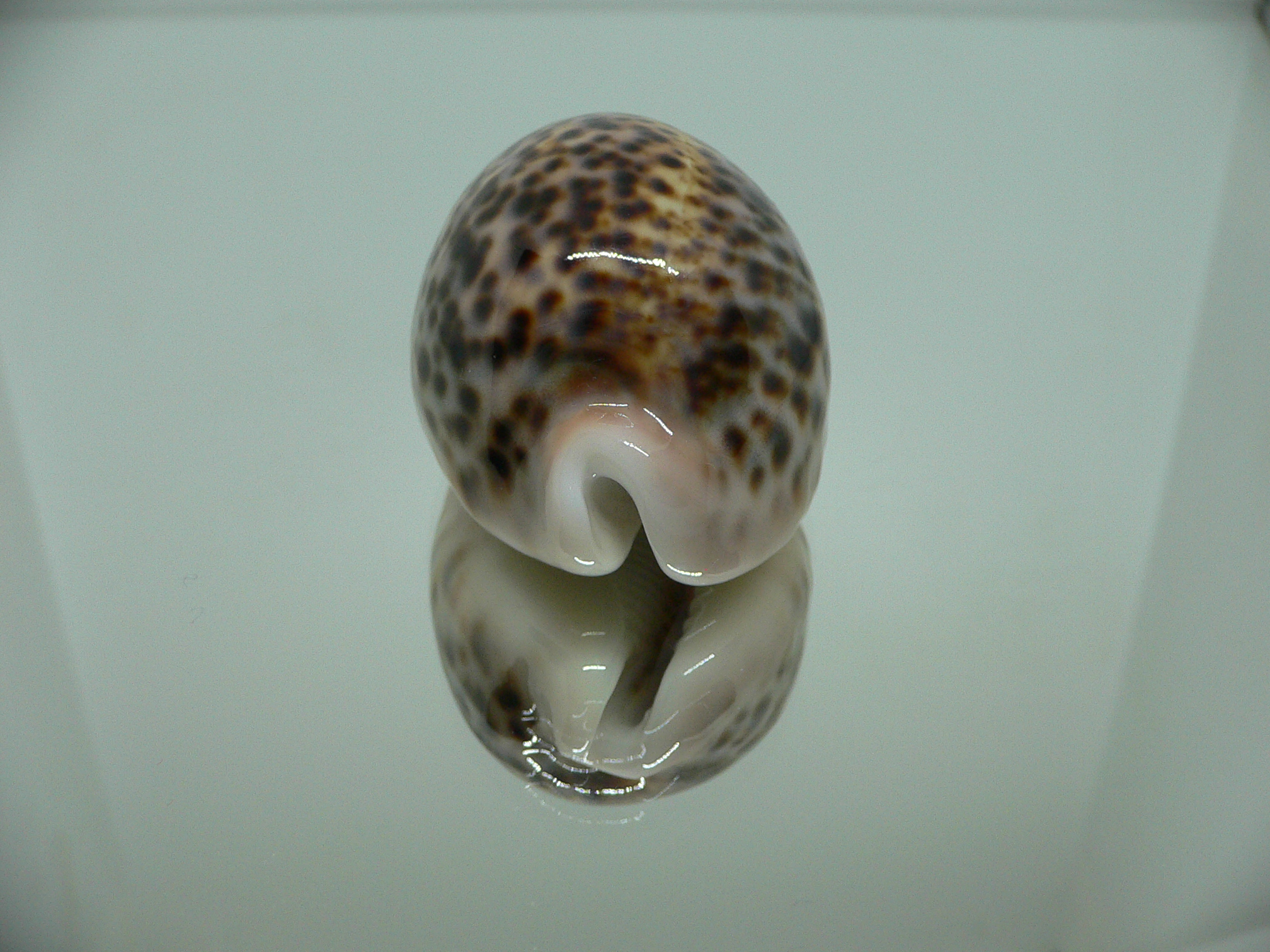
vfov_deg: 40.7
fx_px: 1284
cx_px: 635
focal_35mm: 35
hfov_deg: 52.6
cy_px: 476
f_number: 2.8
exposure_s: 1/60
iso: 150
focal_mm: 4.6
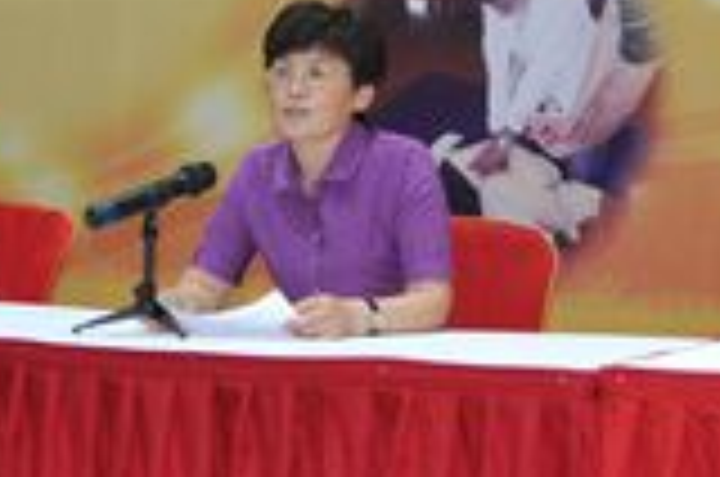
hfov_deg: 21.1
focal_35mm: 96
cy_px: -110
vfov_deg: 13.8
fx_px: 1914
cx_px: 558
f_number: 2.8
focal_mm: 17
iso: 200
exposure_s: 1/60
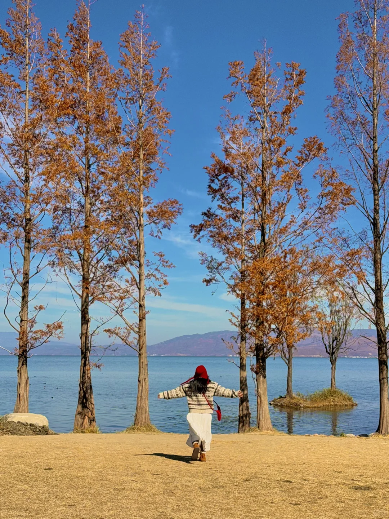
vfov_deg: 39.7
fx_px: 719
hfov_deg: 30.3
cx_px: 194
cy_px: 260
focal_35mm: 48
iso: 64
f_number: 1.78
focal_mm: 6.76
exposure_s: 1/6024
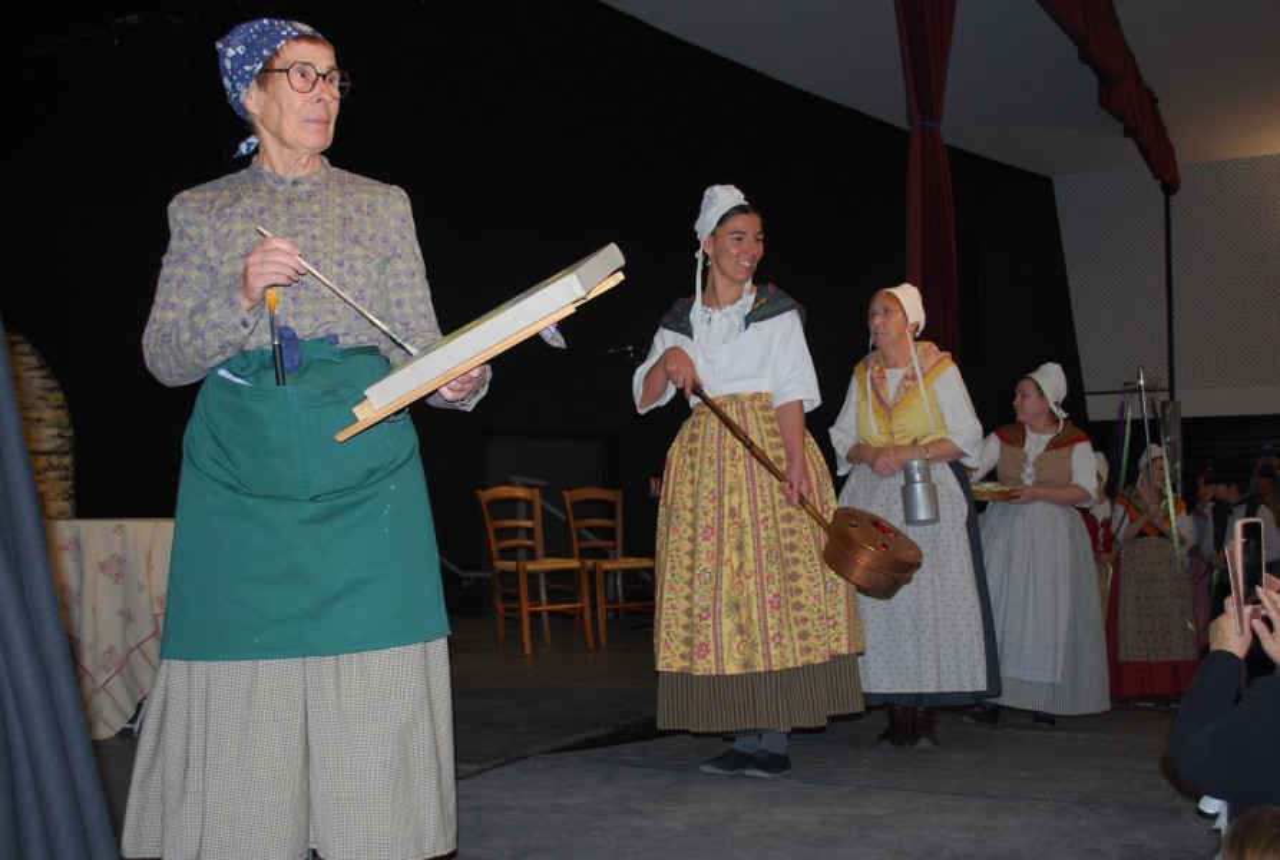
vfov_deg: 34.4
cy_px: 430
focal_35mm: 39
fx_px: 1390
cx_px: 640
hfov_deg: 49.4
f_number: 4.2
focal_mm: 26
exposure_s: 1/60
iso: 220
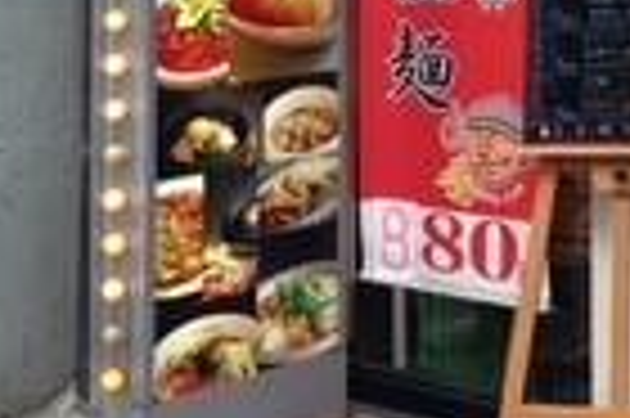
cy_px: -171
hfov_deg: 20.2
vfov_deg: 13.3
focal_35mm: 98
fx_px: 1713
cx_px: 626
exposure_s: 1/120
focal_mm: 4.12
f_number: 2.4
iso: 100
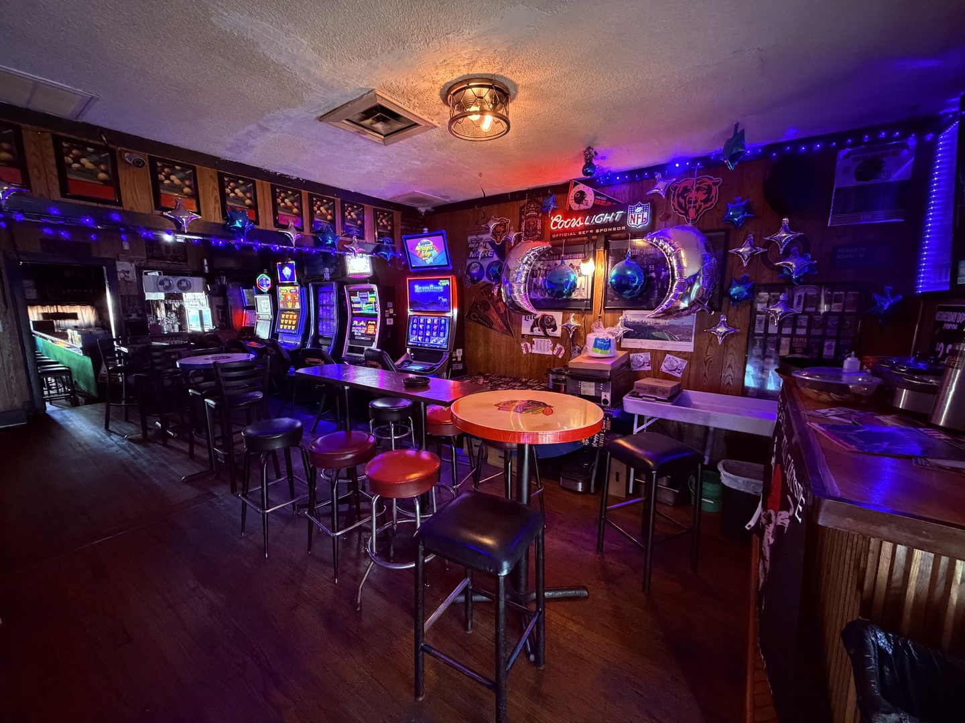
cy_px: 362
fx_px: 390
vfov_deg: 85.7
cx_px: 482
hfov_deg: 102.1
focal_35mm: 14
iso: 1250
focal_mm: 2.22
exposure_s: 1/40
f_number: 2.2
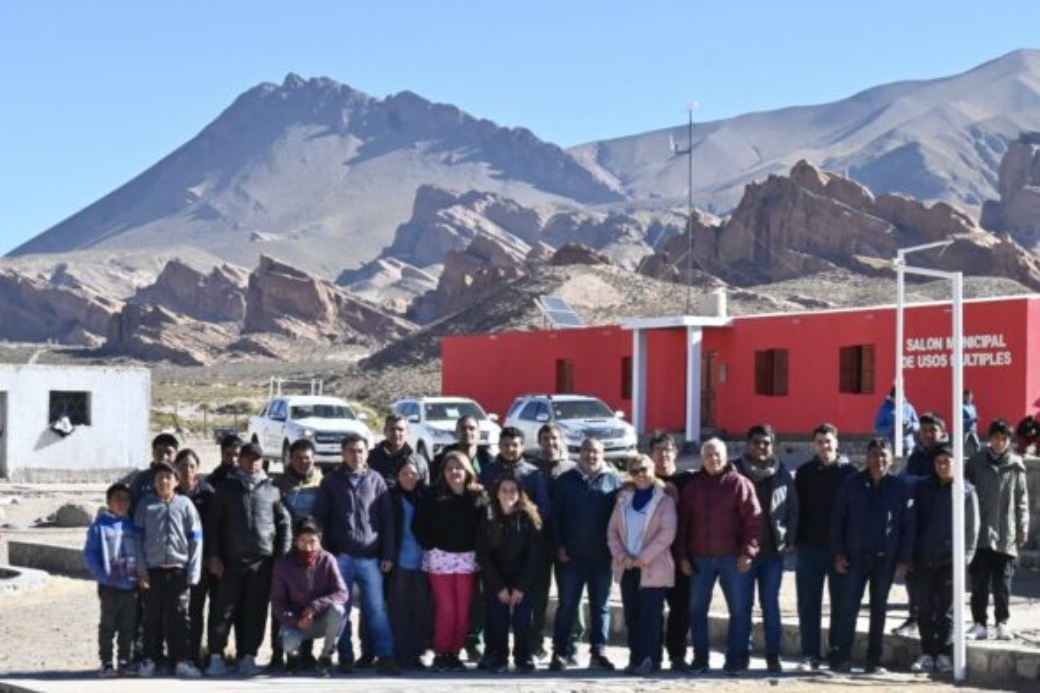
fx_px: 2253
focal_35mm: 78
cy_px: 355
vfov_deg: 17.5
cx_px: 521
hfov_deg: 26.0
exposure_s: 1/800
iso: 1000
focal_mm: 40
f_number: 11
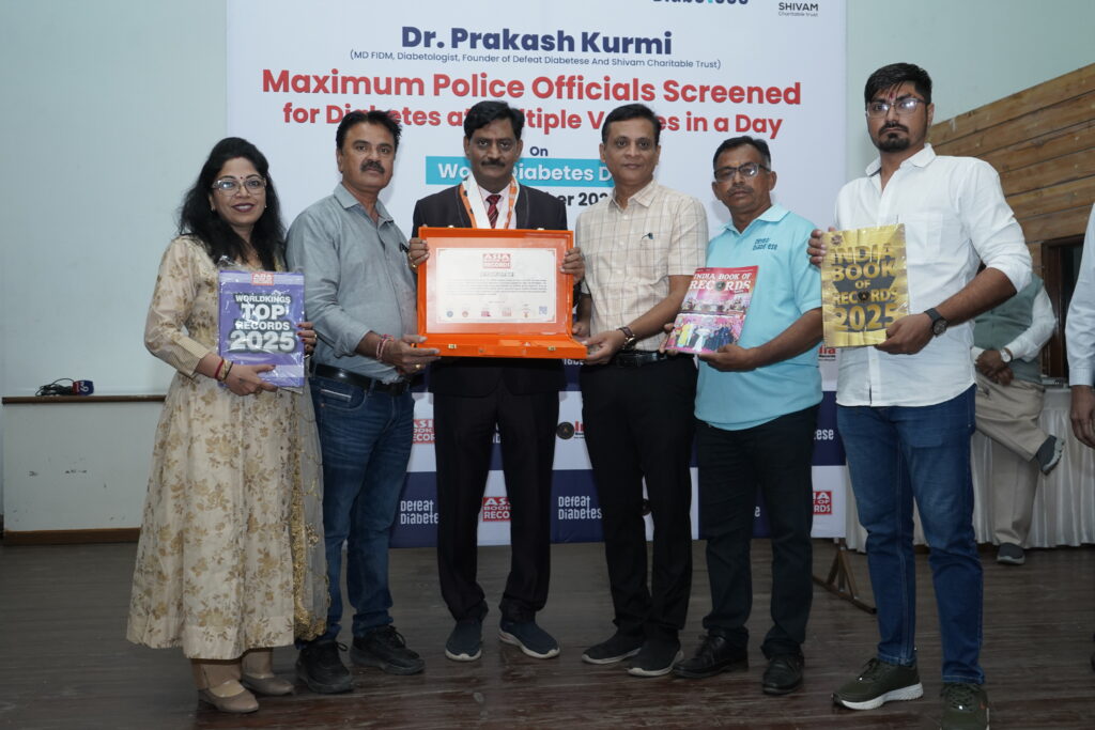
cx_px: 548
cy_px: 365
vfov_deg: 38.9
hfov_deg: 55.8
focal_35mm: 34
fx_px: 1034
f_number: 4.5
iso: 2000
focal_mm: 34
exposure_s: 1/160
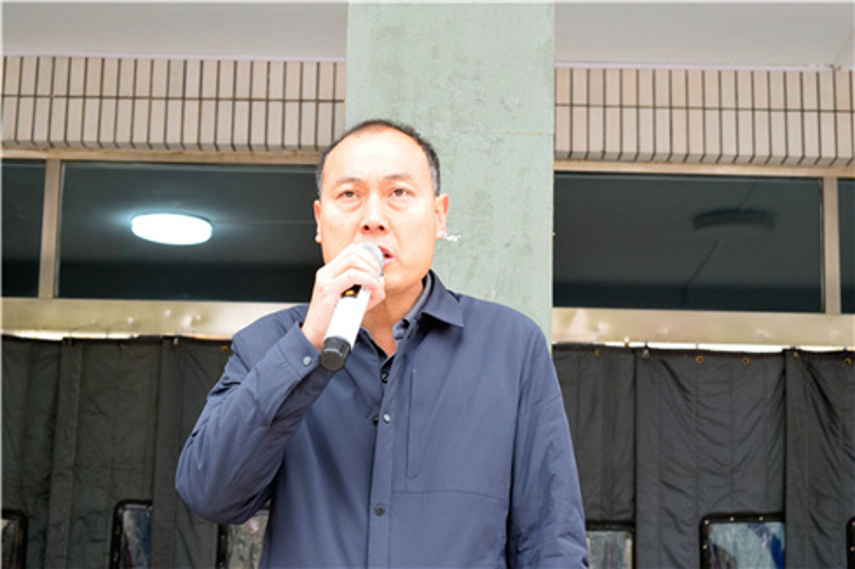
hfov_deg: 24.6
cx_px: 428
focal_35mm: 82
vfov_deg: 16.5
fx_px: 1958
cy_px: 284
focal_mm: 55
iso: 800
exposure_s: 1/80
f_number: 8
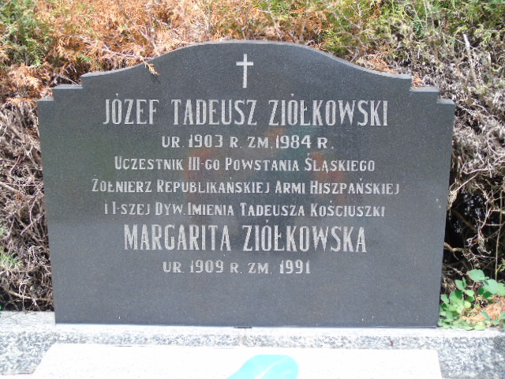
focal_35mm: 108
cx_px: 252
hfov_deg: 18.2
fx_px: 1576
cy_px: 190
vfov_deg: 13.7
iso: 80
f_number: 4.4
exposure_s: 1/60
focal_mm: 19
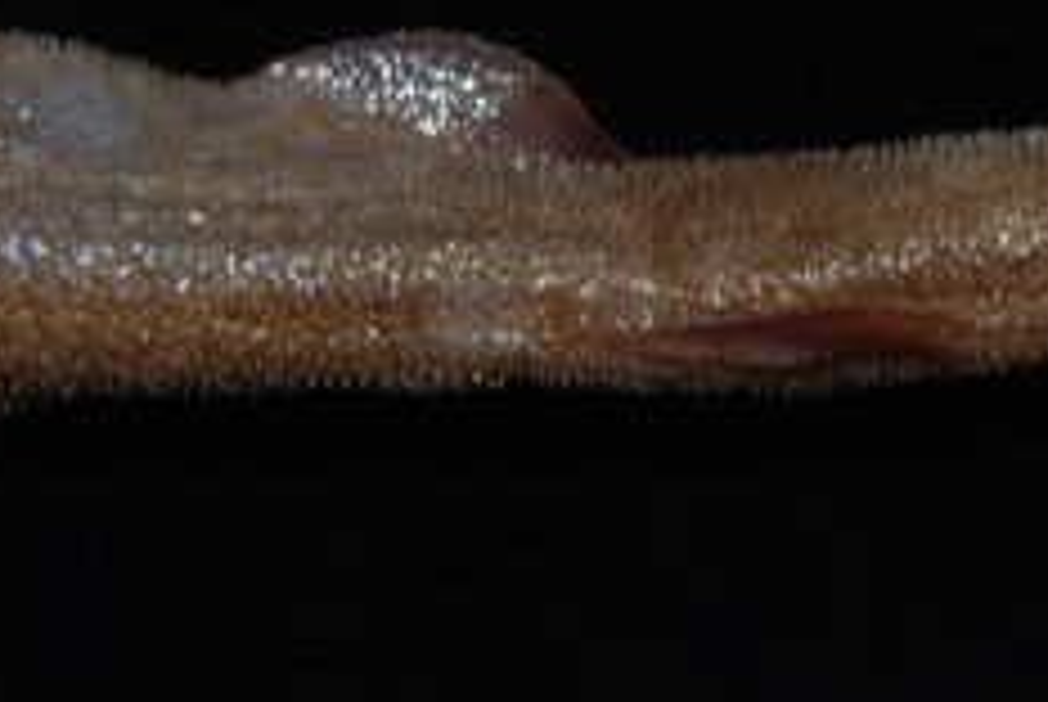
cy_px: 263
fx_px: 6820
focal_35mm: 234
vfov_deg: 5.9
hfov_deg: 8.7
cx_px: 1030
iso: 100
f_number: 5
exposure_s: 1/125
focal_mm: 26
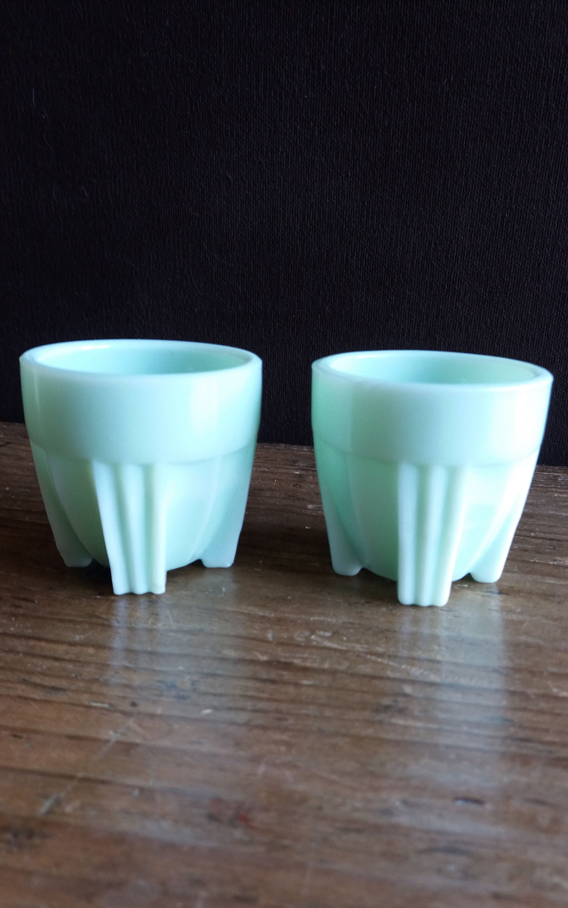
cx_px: 284
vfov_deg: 62.9
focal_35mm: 30
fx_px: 743
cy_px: 458
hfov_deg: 41.8
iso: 64
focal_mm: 3.7
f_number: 1.9
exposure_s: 1/30
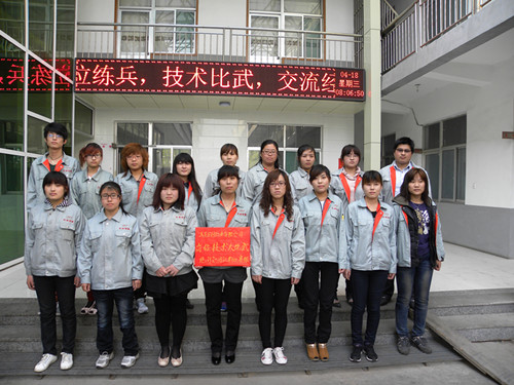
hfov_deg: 67.3
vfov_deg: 53.1
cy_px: 192
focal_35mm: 26
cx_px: 257
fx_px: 386
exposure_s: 1/96.3
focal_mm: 4.6
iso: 64
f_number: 2.8
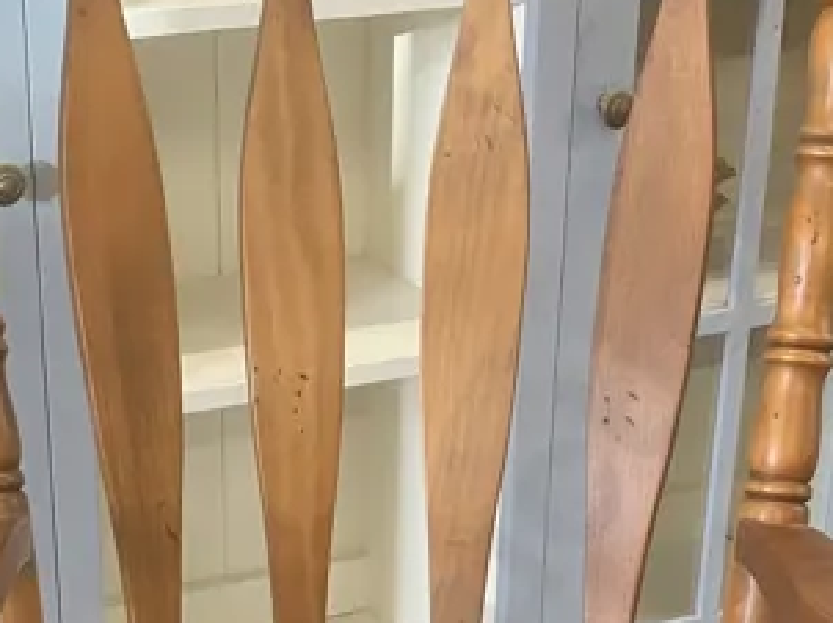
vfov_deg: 14.9
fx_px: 2284
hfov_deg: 20.6
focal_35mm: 95
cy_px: 786
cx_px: 348
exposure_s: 1/50
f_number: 1.8
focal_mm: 3.99
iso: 160
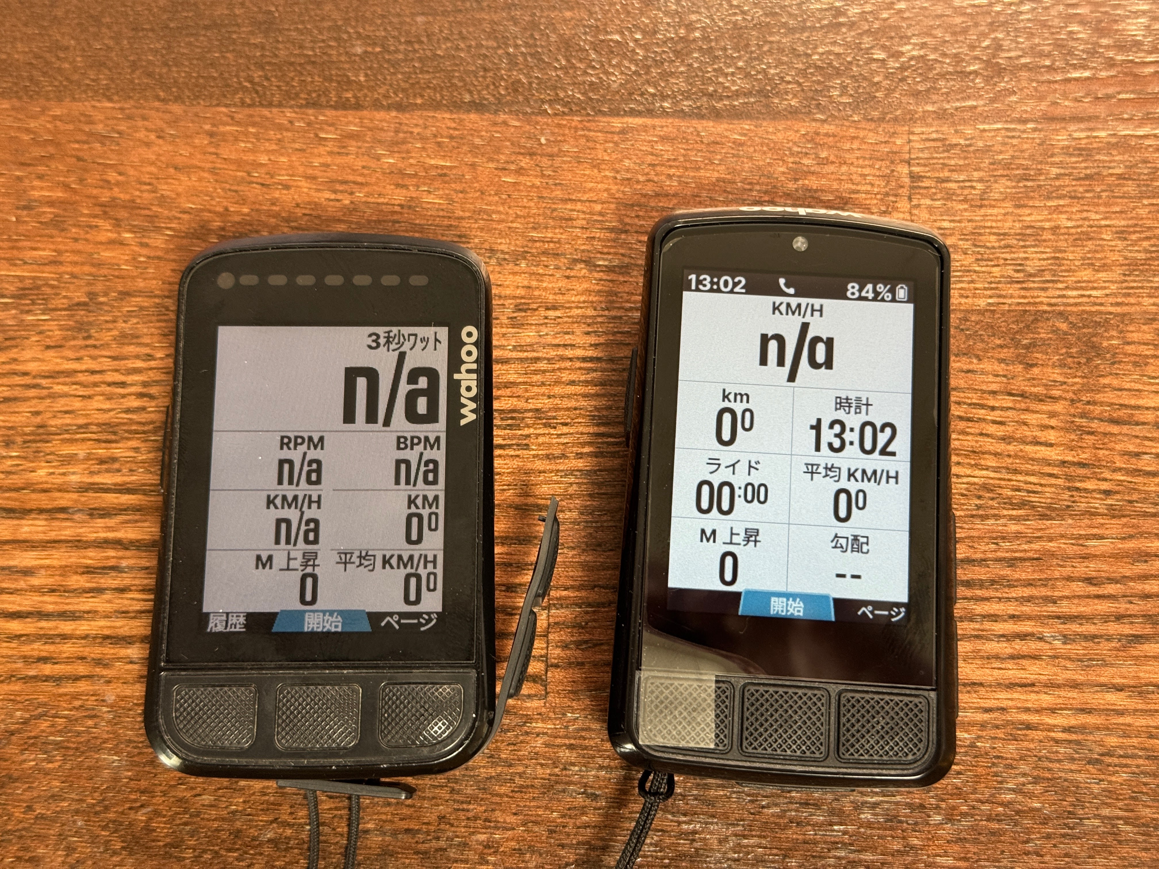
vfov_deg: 30.3
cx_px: 580
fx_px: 1607
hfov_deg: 39.7
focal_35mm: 48
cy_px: 434
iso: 250
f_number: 1.78
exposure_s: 1/57
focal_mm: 6.76
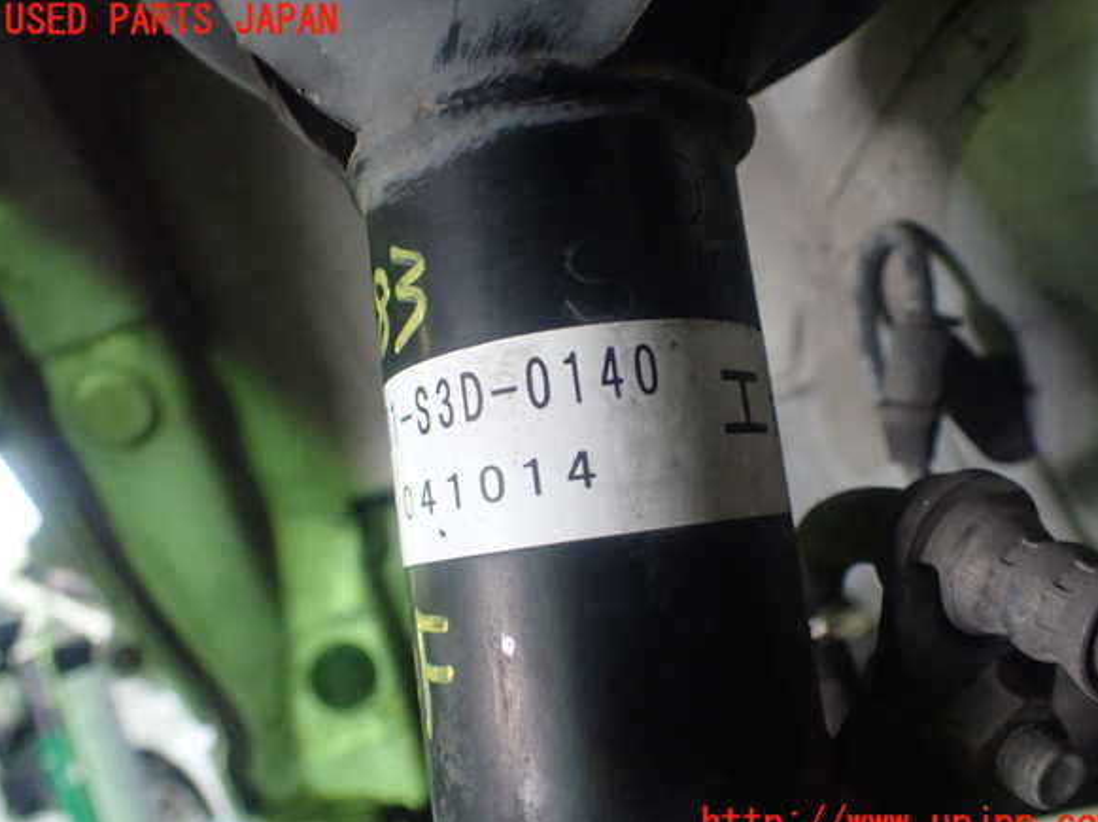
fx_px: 983
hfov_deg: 58.4
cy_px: 423
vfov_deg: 45.4
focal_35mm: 31
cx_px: 561
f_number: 2.3
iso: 800
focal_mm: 5.4
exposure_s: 1/80
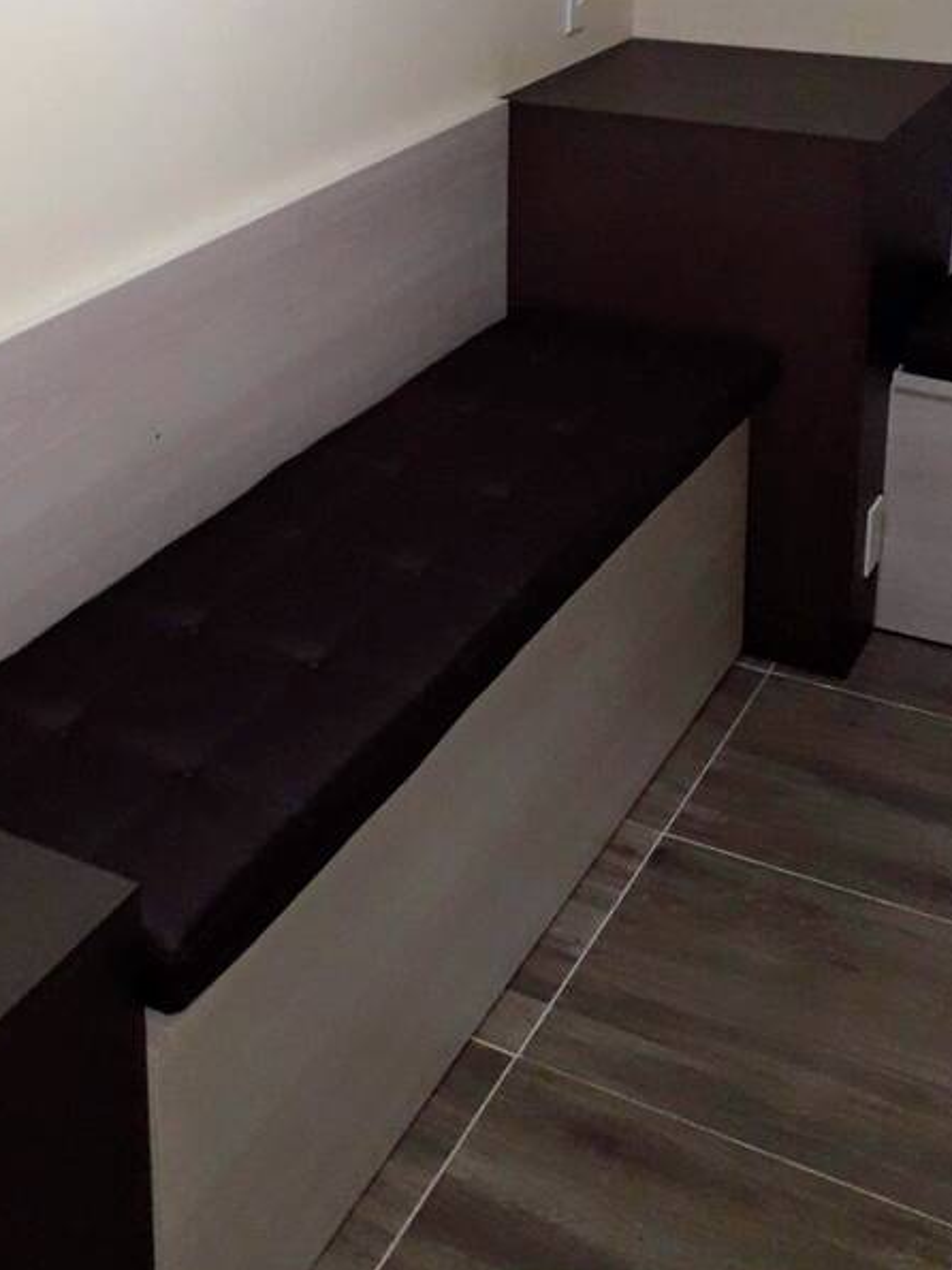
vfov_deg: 36.7
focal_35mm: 49
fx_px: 1797
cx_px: 260
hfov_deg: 29.3
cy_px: 154
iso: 200
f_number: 1.9
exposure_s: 1/50
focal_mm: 3.6
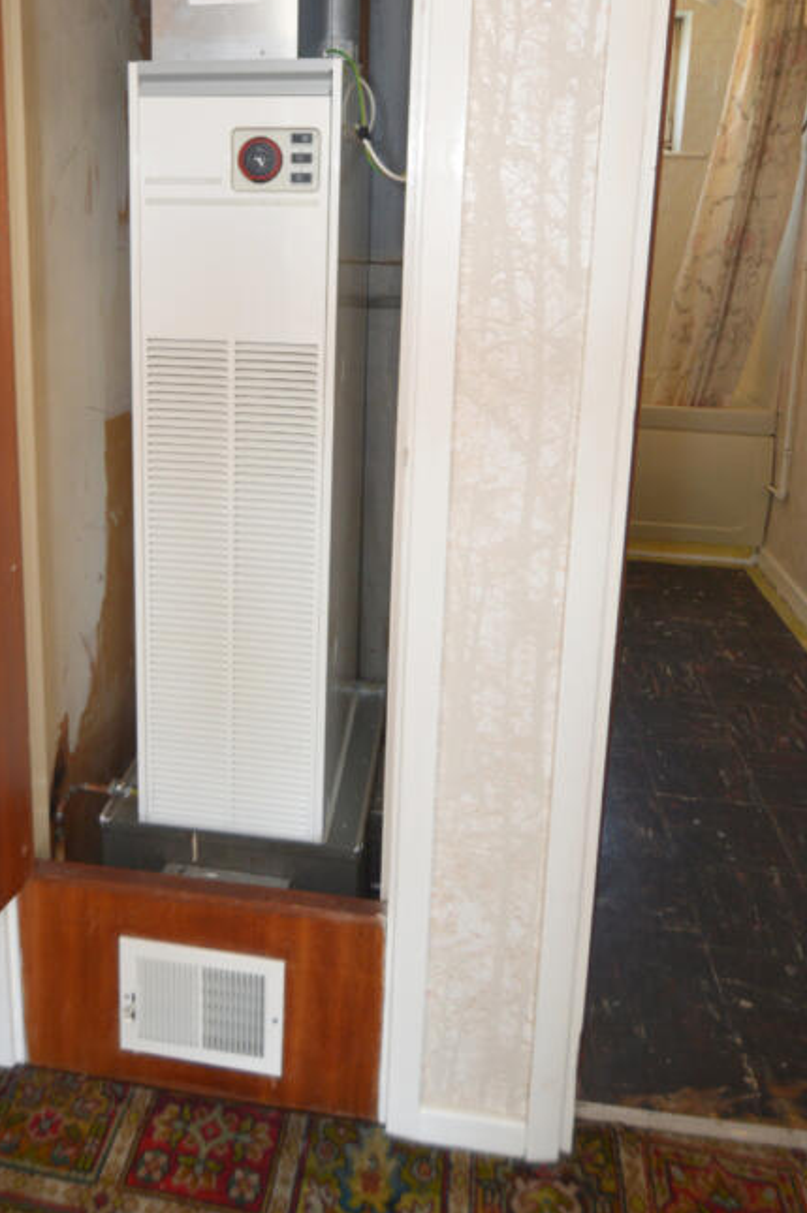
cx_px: 274
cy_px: 361
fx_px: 923
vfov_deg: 64.1
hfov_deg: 46.6
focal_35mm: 27
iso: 400
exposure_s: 1/60
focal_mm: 11.5
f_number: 4
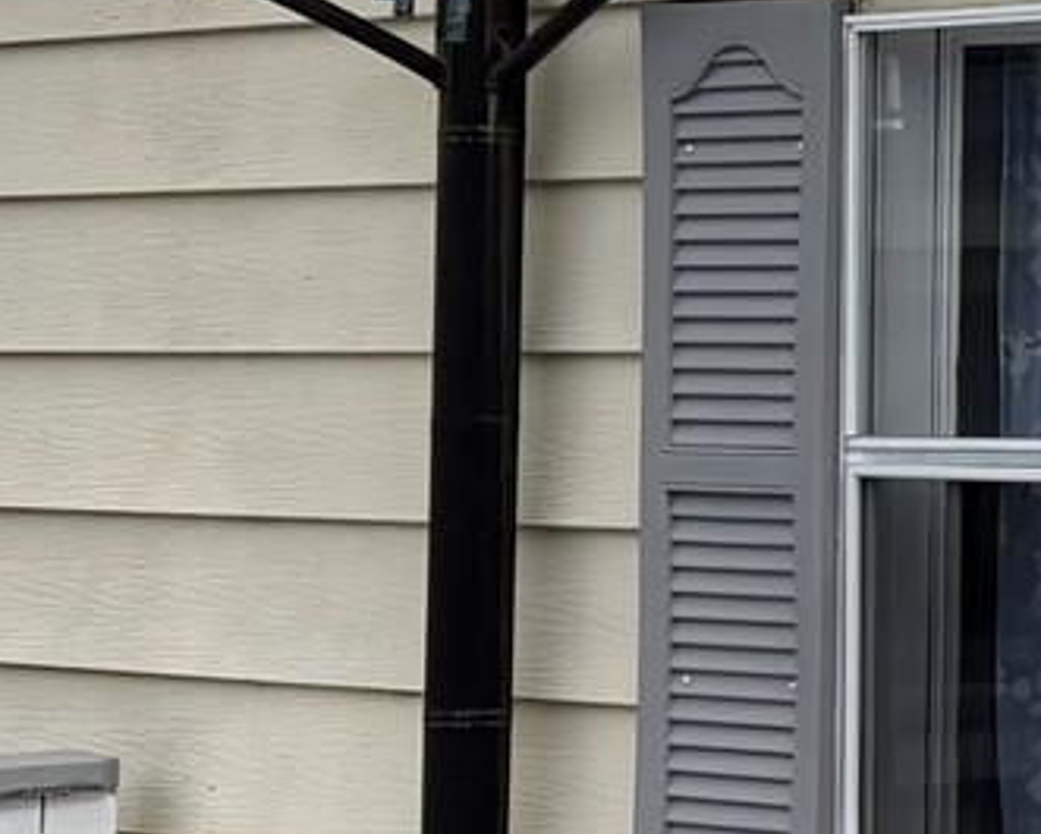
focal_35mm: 157
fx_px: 4839
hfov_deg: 9.6
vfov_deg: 9.8
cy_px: 205
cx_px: 3114
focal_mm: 5.96
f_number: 1.6
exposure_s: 1/2639
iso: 50
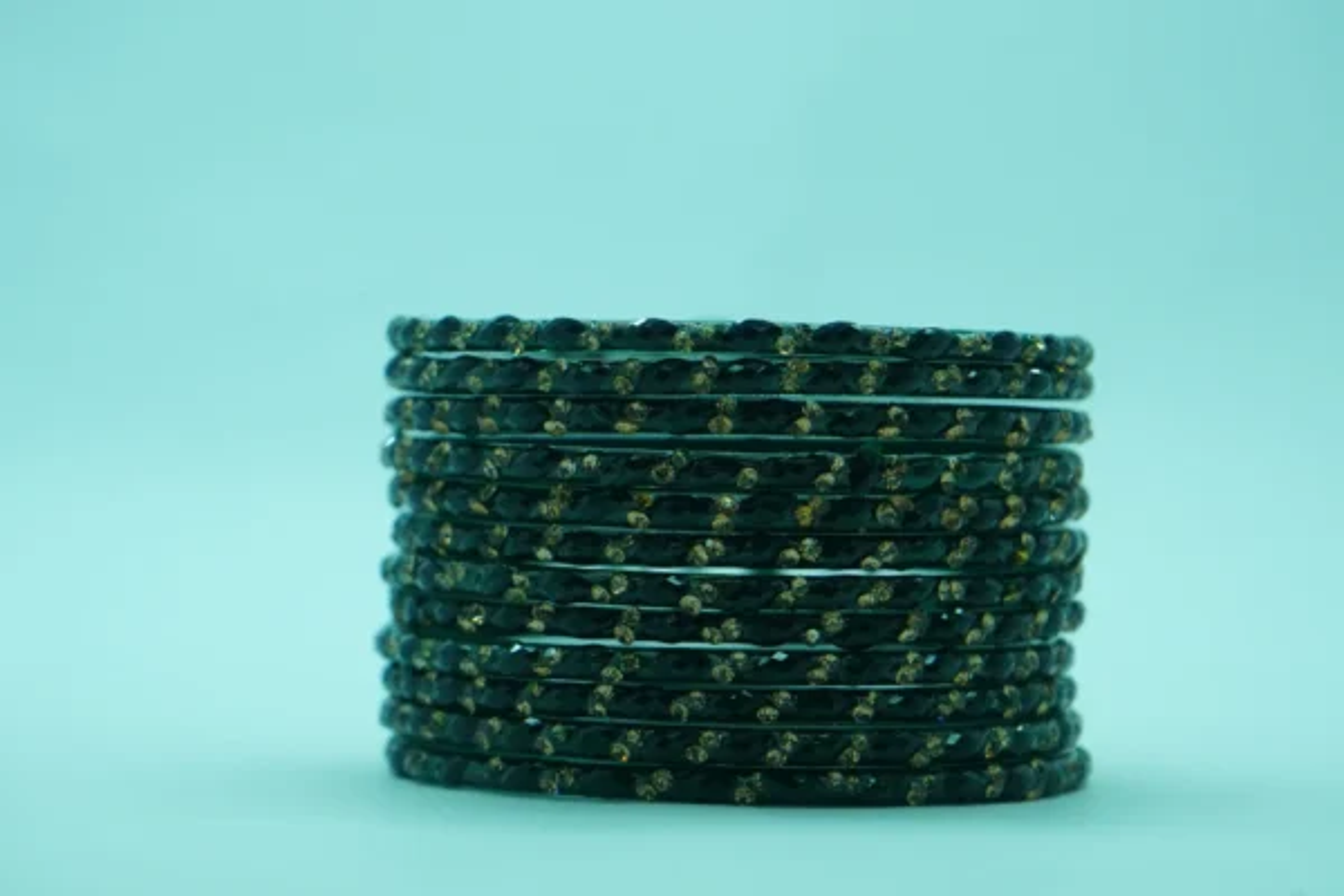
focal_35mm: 105
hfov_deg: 19.5
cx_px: 672
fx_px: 3920
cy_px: 448
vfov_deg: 13.0
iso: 640
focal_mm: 70
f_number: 7.1
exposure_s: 1/250
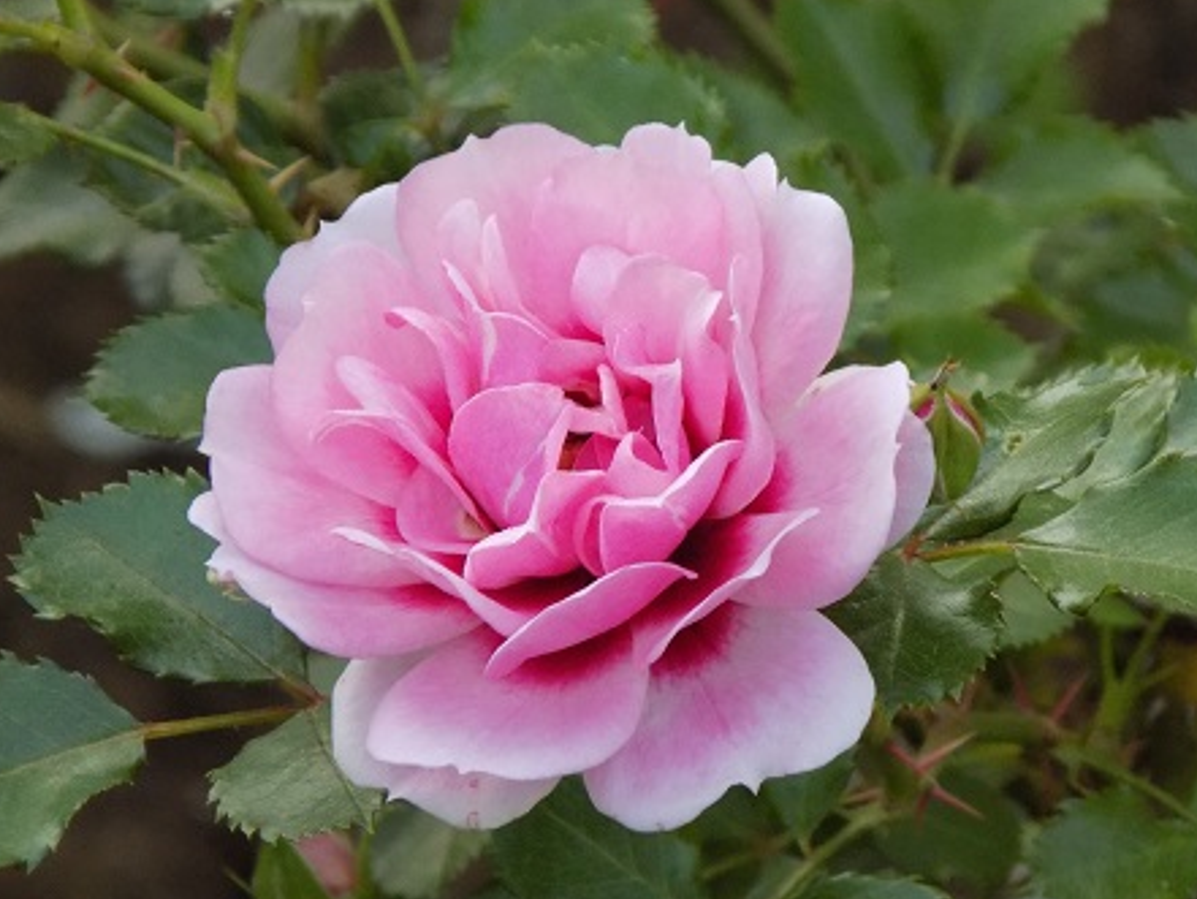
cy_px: 432
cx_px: 565
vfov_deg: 2.5
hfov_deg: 3.4
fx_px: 20200
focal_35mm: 584
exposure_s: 1/125
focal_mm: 95.4
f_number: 5.9
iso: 400
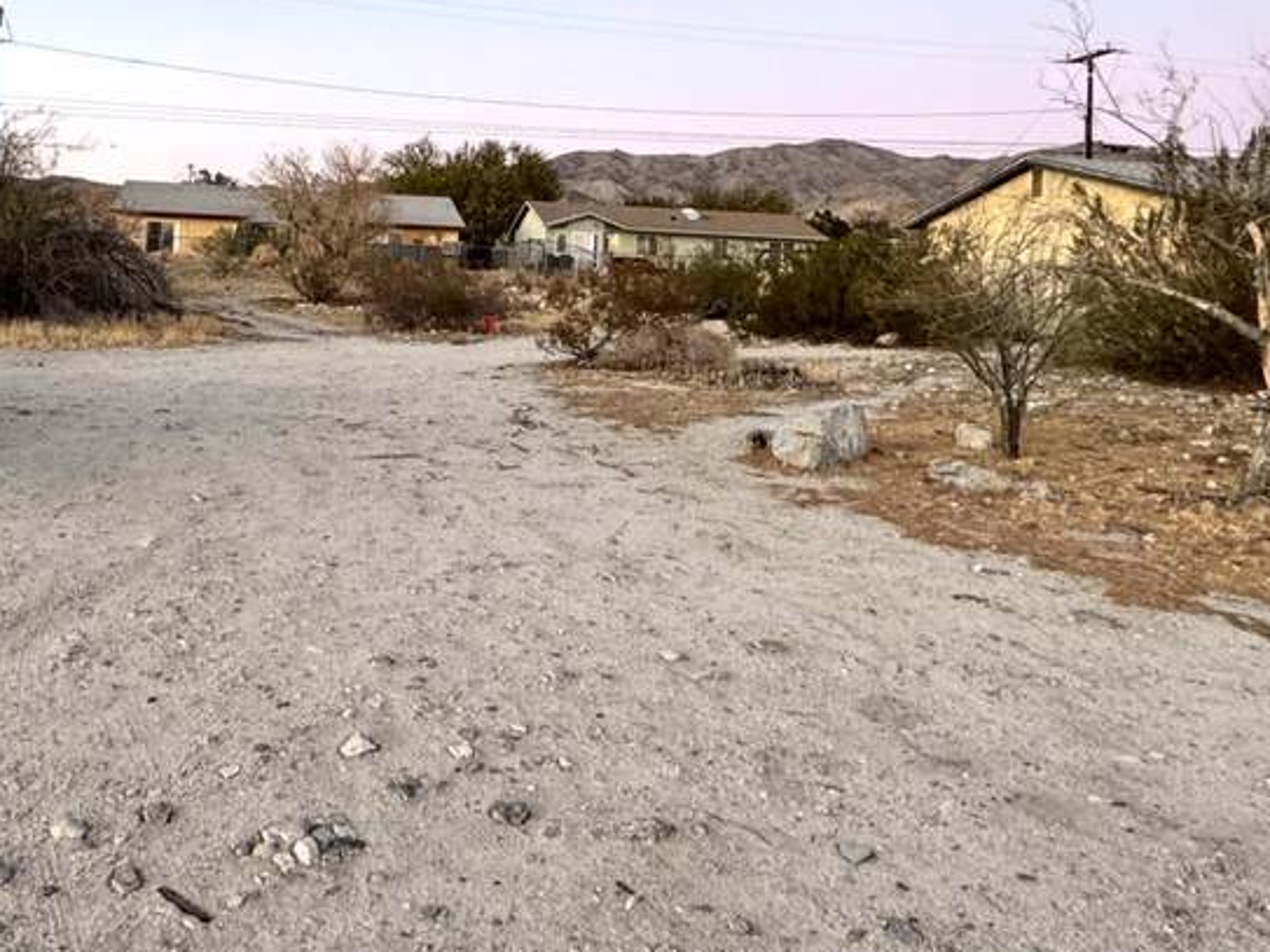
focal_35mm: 33
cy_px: 313
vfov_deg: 42.3
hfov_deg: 54.3
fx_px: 1210
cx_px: 428
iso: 250
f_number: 2.2
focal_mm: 2.22
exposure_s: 1/99
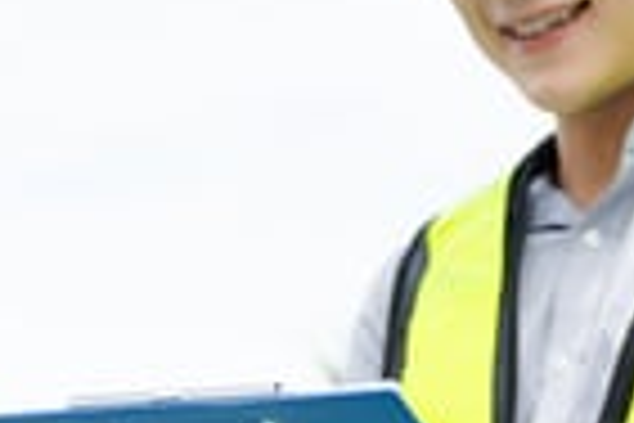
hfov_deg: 18.4
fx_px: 1949
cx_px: 454
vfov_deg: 11.8
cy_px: 650
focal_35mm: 111
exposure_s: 1/640
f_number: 2.8
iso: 64
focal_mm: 32.5
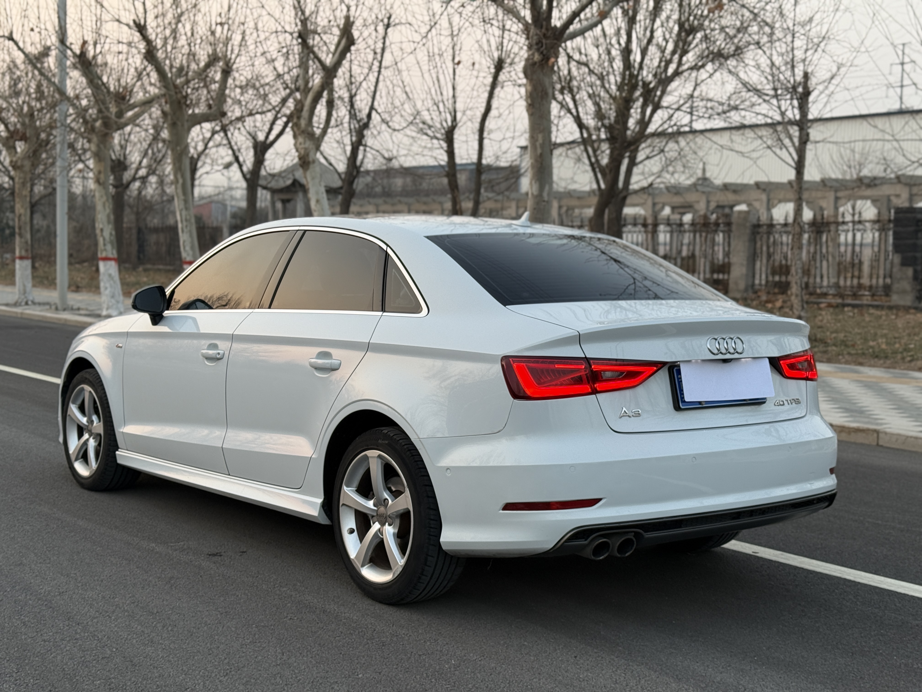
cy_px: 346
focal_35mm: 48
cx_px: 461
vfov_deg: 30.3
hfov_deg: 39.7
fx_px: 1278
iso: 50
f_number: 1.78
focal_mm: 6.76
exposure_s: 1/188
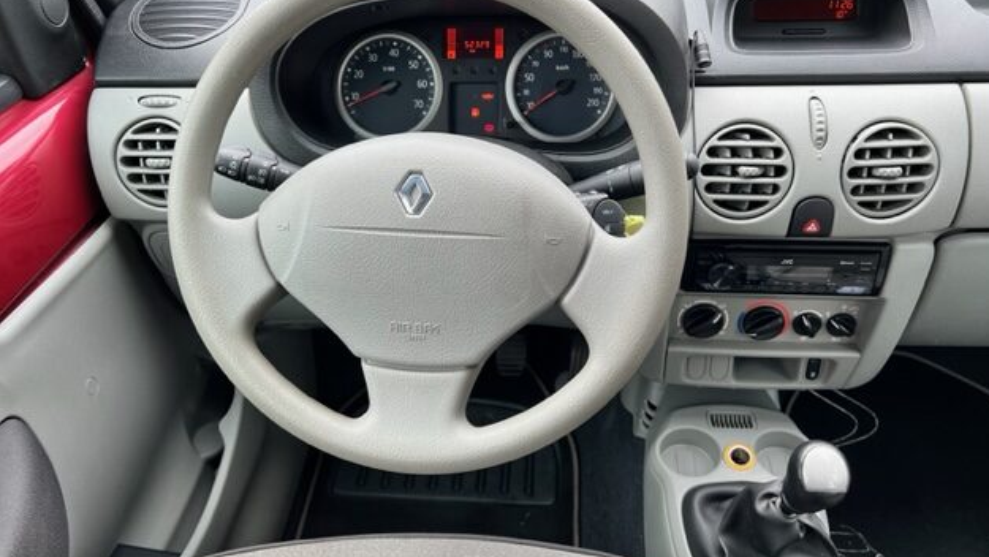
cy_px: 294
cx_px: 505
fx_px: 761
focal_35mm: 29
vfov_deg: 40.2
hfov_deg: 66.0
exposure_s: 1/121
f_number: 1.5
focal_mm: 5.7
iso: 64
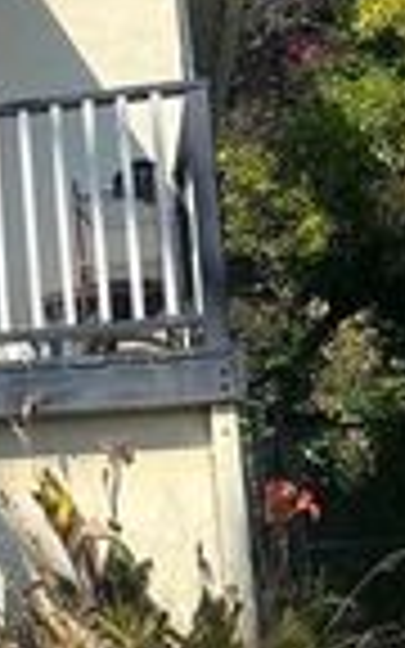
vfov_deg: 21.6
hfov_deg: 11.9
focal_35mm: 96
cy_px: 349
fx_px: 1695
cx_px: -459
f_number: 1.5
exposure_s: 1/3704
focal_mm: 5.7
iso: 50
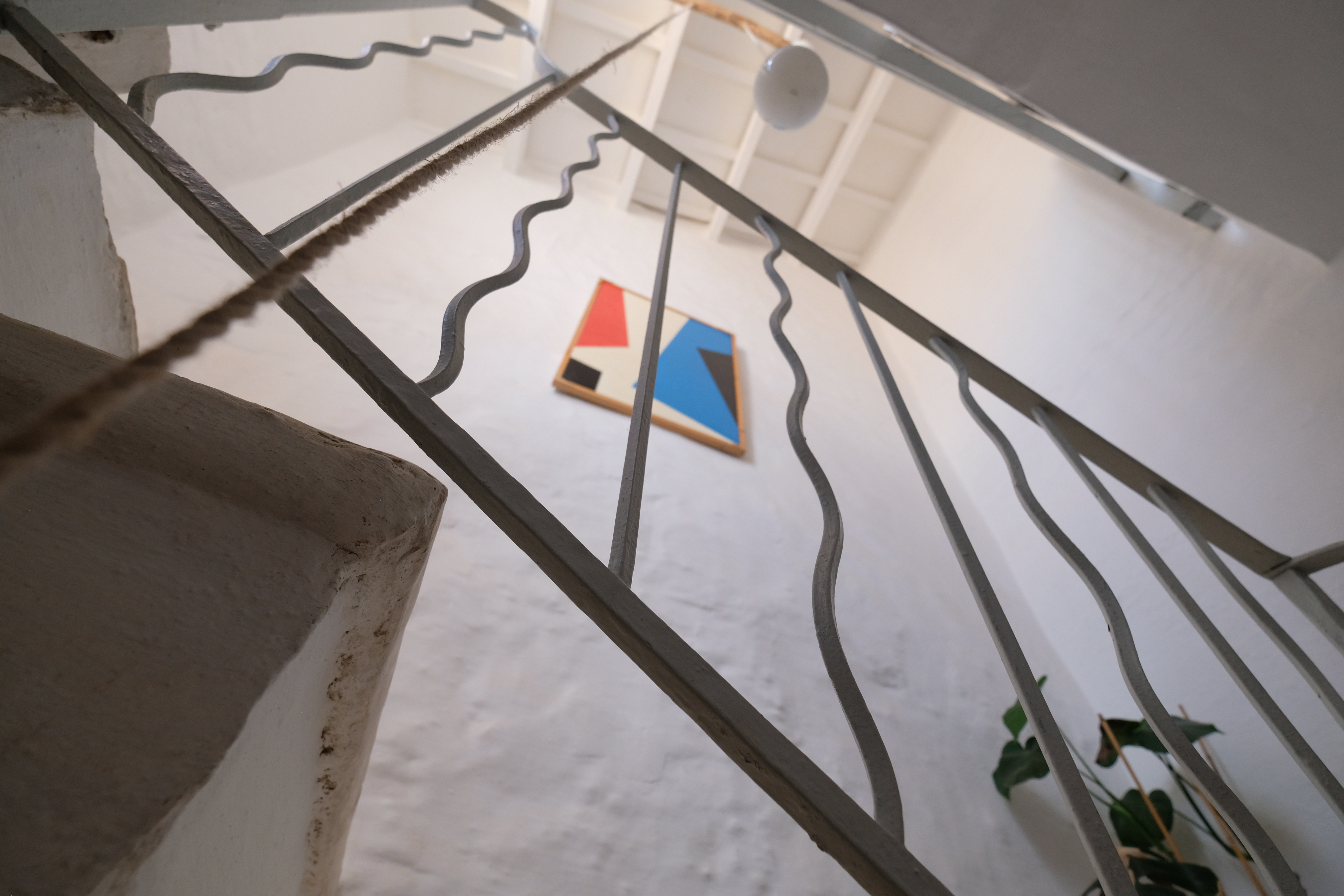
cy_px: 448
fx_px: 560
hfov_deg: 100.4
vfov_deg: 77.3
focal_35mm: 15
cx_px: 672
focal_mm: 10
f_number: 4
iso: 800
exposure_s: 1/60
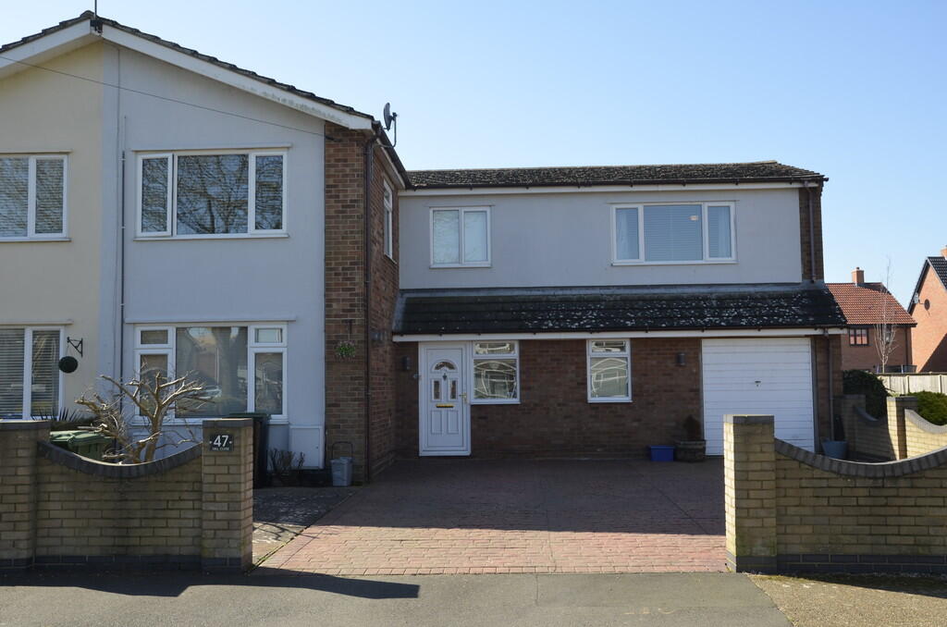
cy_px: 314
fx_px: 945
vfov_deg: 36.7
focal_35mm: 36
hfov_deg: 53.2
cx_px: 474
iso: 200
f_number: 8
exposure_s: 1/250
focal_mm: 24
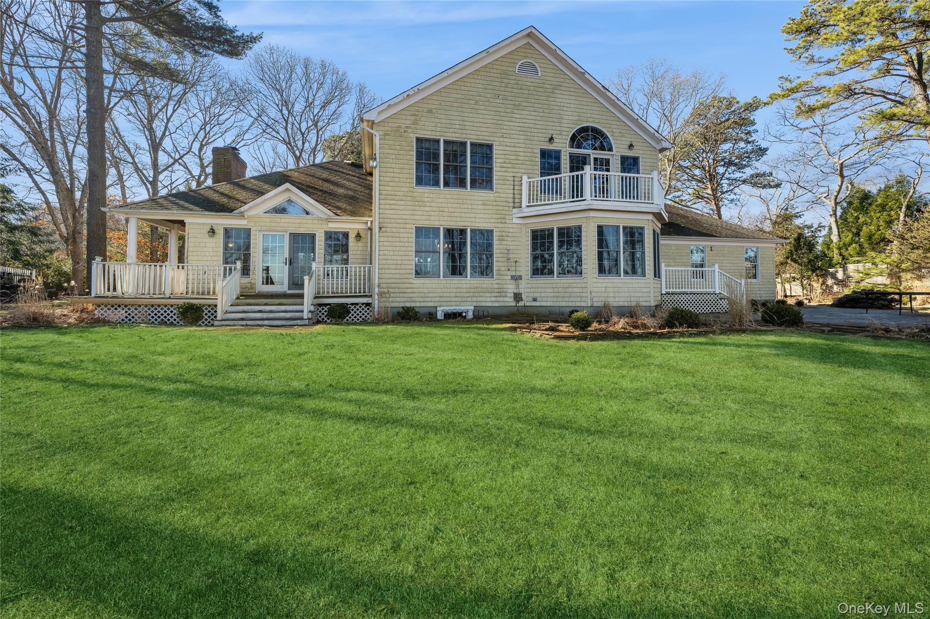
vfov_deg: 81.2
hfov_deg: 104.3
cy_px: 310
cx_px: 465
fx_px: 362
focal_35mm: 14
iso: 200
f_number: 8
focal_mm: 14
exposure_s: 1/160
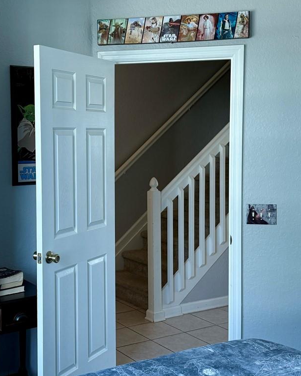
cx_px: 97
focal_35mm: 49
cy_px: 173
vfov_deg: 38.0
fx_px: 546
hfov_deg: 30.6
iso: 160
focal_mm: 6.76
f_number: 1.78
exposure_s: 1/136
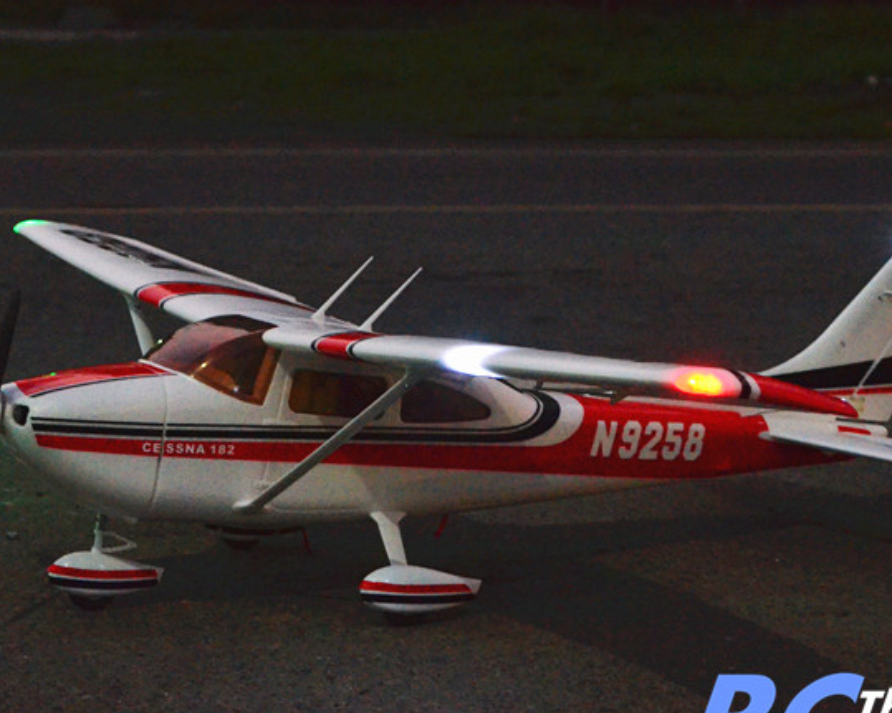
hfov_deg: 19.2
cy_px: 385
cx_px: 445
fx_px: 2639
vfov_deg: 15.4
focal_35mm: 100
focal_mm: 48
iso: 6400
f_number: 5.6
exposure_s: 1/50
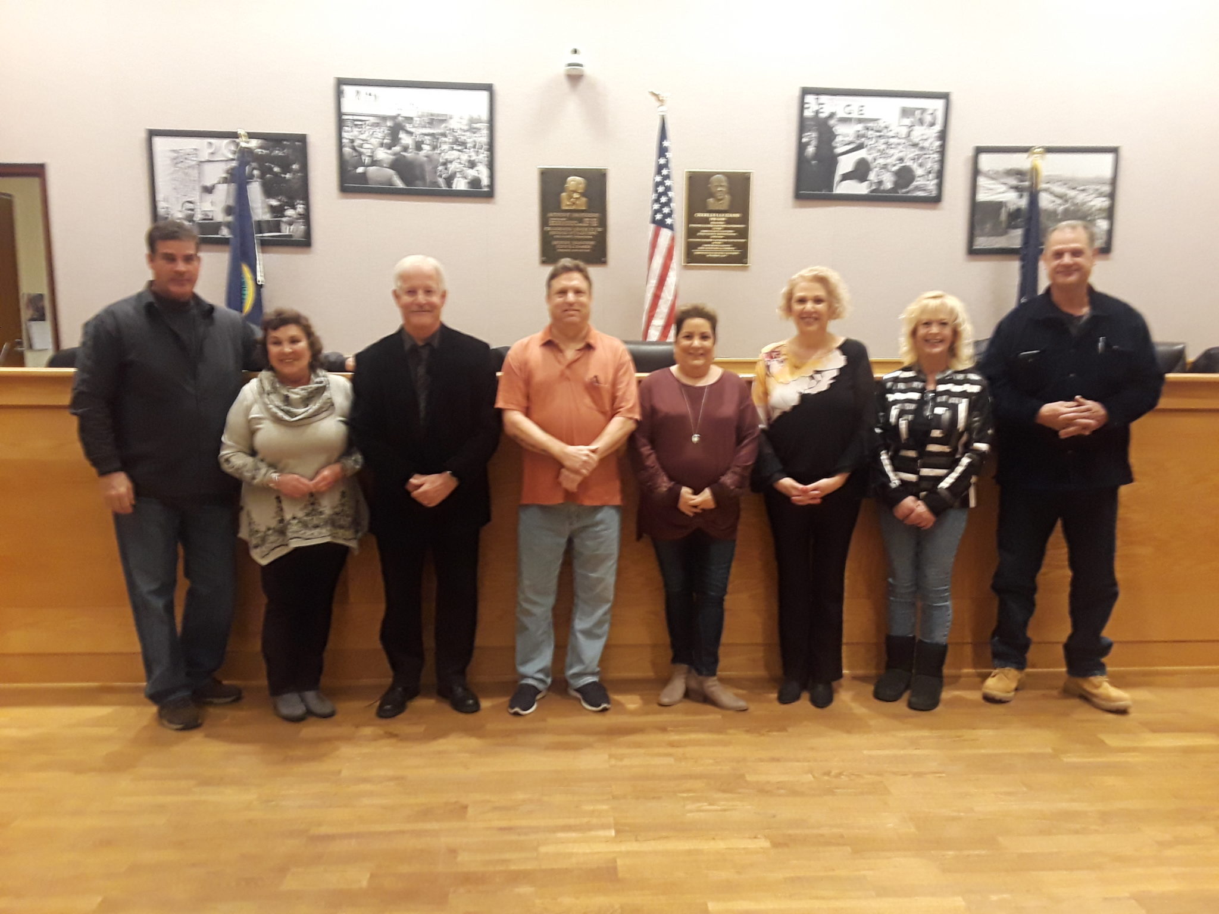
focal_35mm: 28
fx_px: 986
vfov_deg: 49.7
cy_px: 457
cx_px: 610
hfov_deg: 63.4
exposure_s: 1/15
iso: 200
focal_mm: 2.9
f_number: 1.9
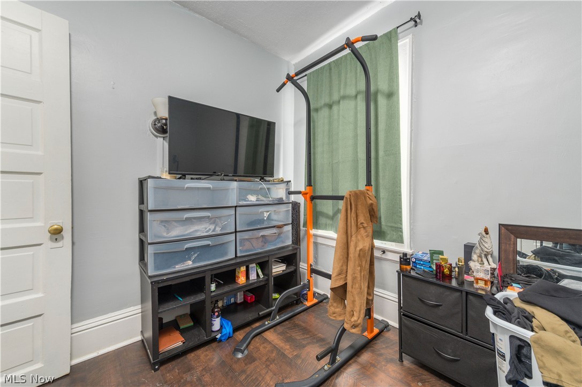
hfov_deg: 104.3
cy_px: 194
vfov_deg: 81.1
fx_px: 226
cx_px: 291
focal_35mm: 14
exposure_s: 1/60
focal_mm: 14
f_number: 9
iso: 200
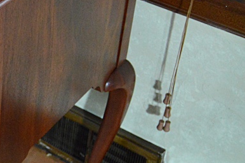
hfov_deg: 20.9
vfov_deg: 15.2
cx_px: -67
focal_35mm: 89
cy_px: 31
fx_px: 607
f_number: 3.8
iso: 2800
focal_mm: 23
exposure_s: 1/60
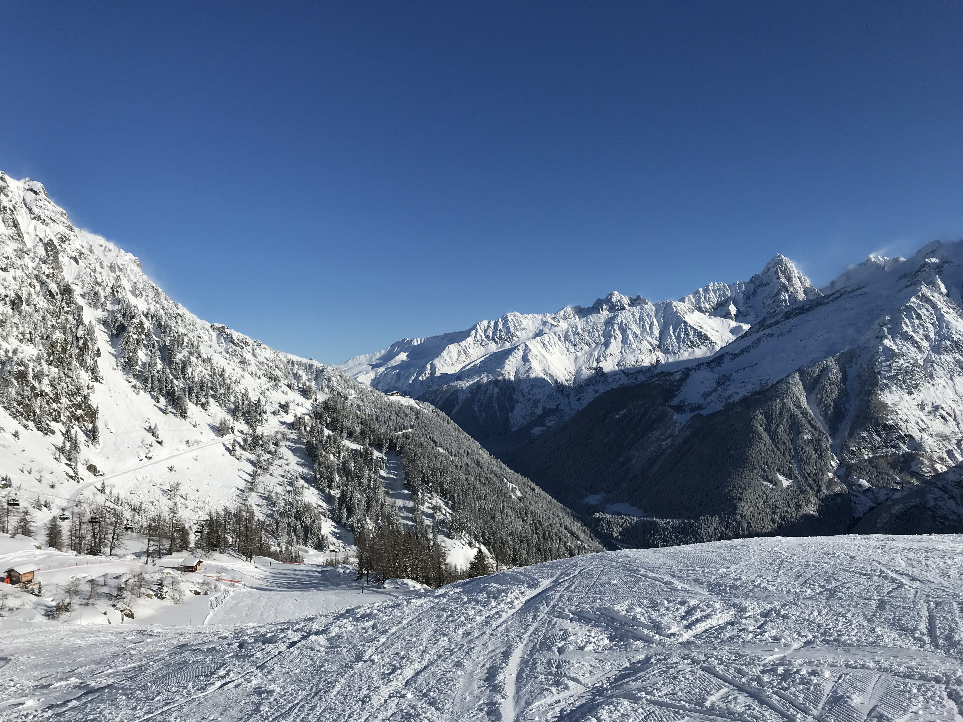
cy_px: 361
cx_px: 482
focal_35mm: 28
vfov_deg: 49.7
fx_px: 779
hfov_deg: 63.4
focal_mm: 3.99
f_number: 1.8
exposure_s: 1/5988
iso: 20
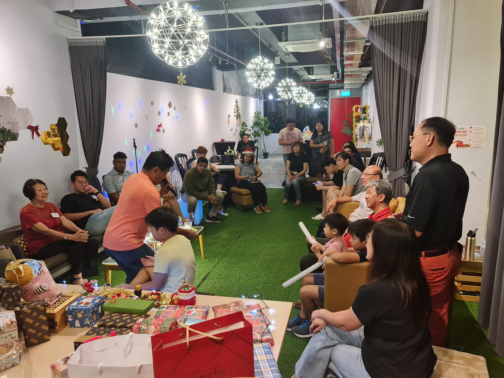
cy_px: 189
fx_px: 364
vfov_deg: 54.9
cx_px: 252
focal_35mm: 25
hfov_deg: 69.4
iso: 400
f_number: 1.8
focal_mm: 7
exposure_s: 1/50
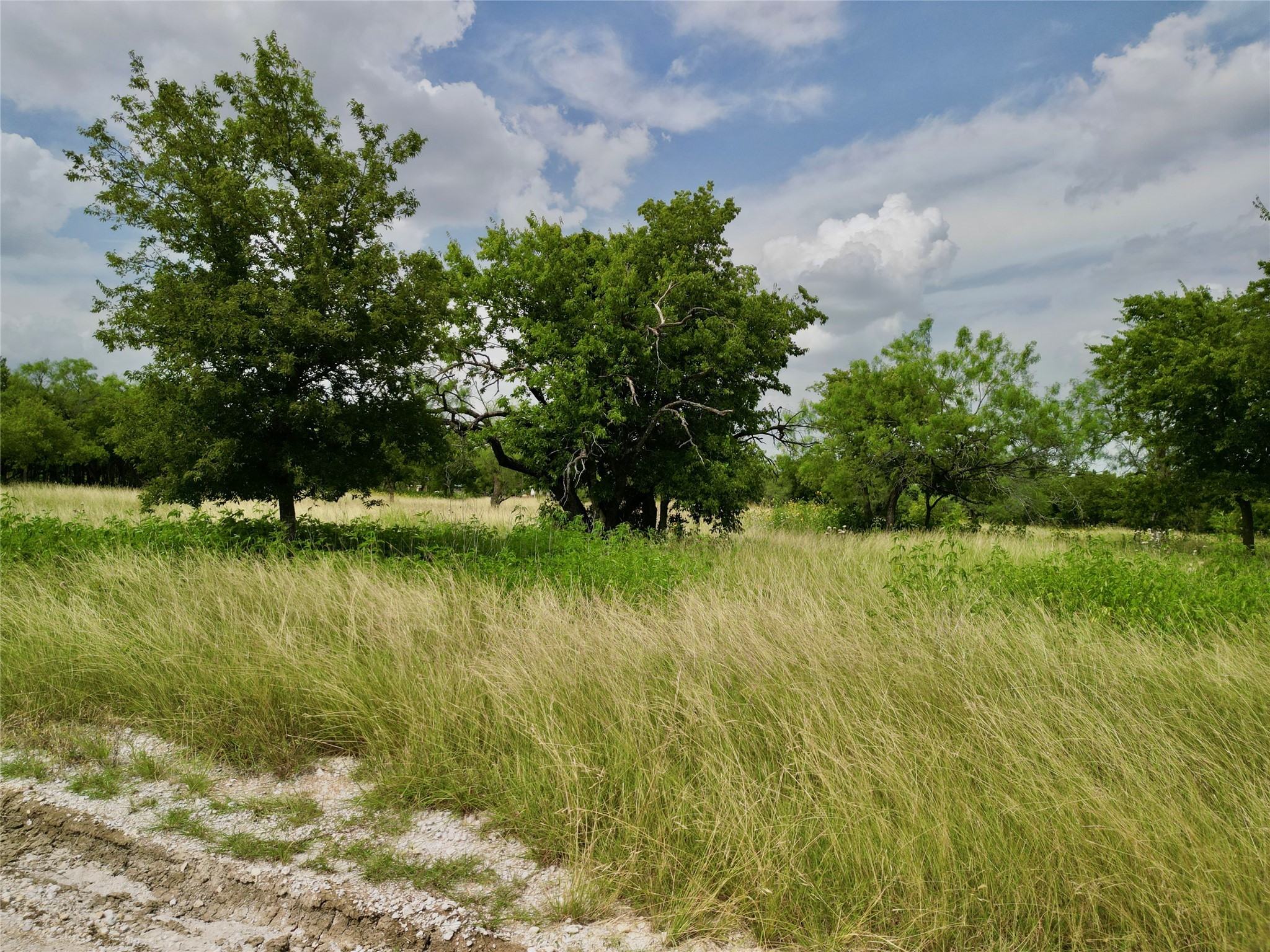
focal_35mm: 24
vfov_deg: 56.8
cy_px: 476
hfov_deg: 71.6
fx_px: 881
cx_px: 635
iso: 100
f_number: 1.7
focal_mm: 6.72
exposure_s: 1/1250
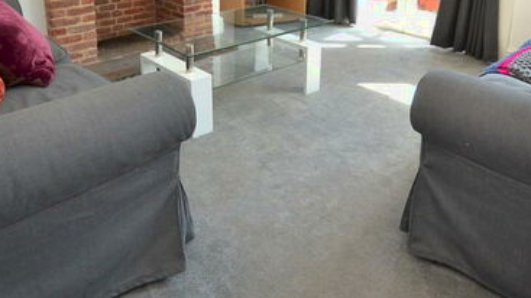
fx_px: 422
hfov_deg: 64.3
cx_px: 279
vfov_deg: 35.0
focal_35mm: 30
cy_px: -5
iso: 400
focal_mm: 10
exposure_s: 1/60
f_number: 4
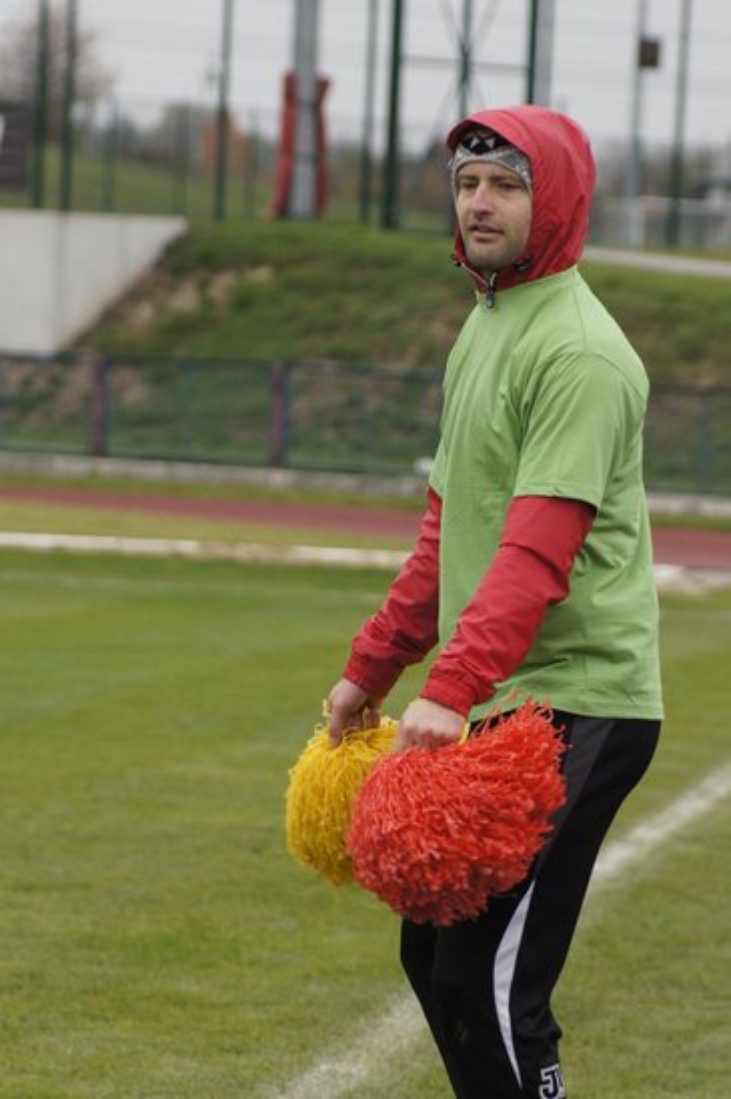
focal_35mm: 240
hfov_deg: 5.7
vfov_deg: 8.6
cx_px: 366
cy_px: 550
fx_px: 7323
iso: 1600
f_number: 6.3
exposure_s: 1/1250
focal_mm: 160
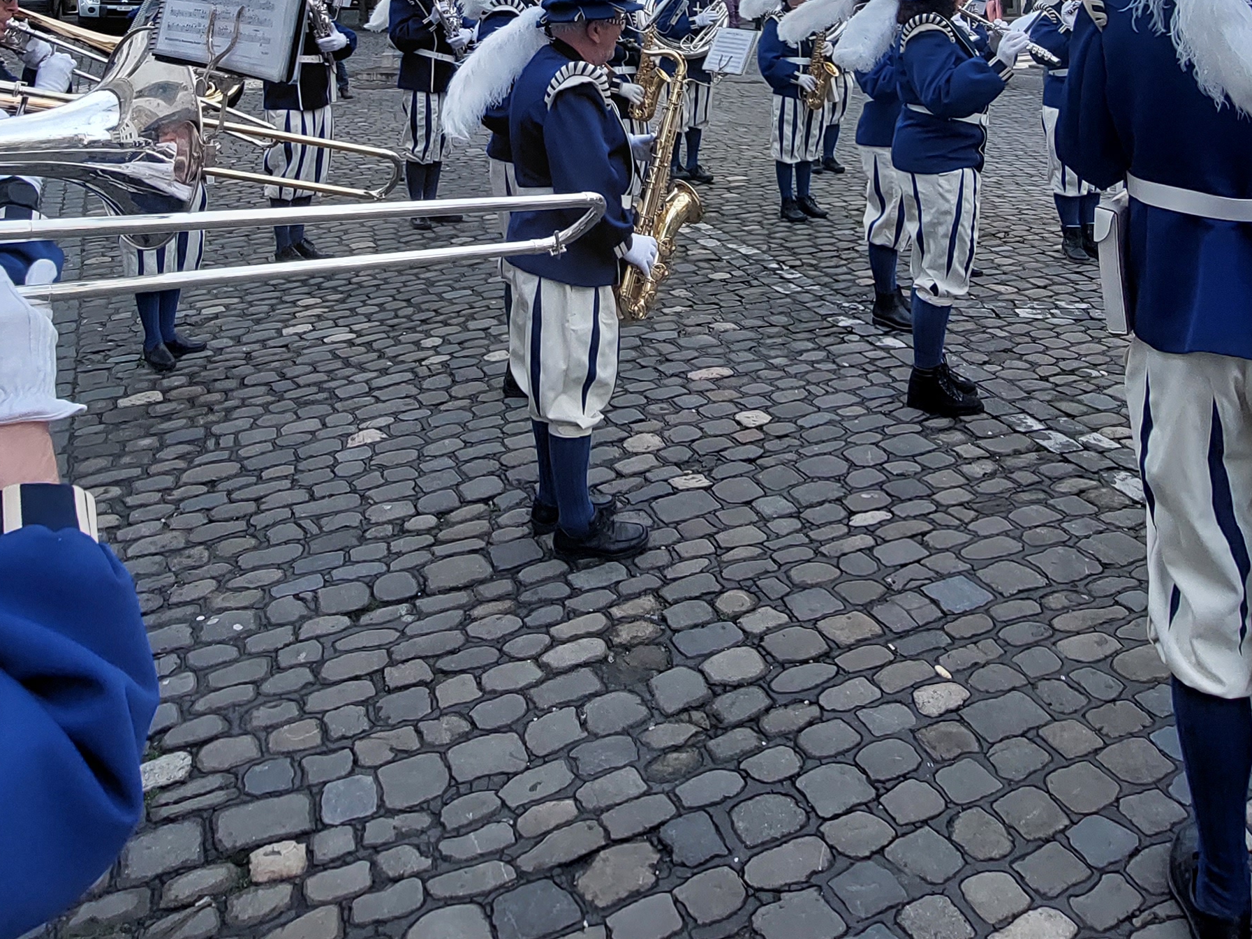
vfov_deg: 40.9
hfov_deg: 61.7
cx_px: 628
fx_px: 1049
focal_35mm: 29
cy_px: -38
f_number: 2.2
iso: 50
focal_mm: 1.74
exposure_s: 1/390
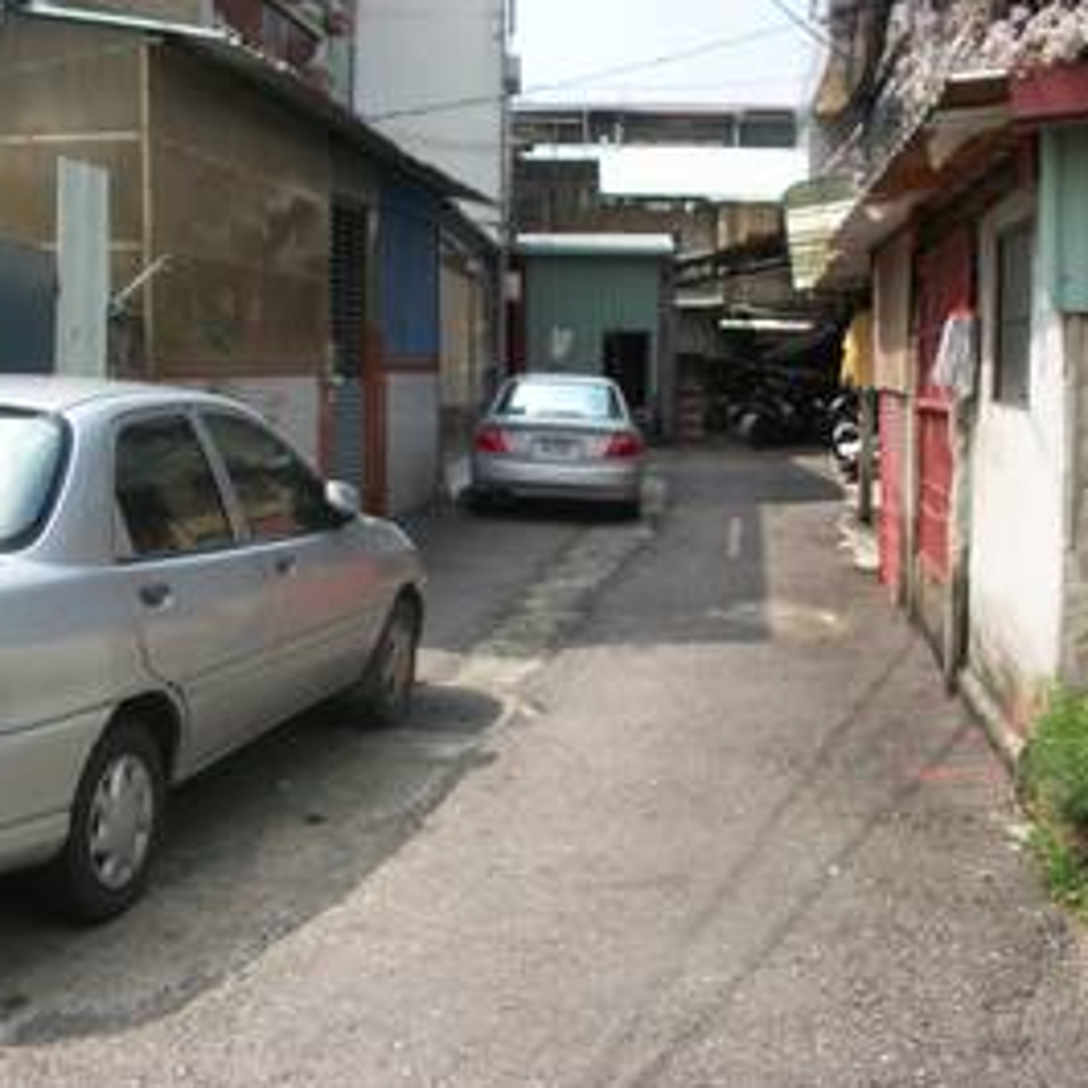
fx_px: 1494
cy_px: 546
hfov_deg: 40.0
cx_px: 542
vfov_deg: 40.0
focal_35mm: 42
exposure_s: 1/640
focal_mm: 6.3
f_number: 3.1
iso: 80
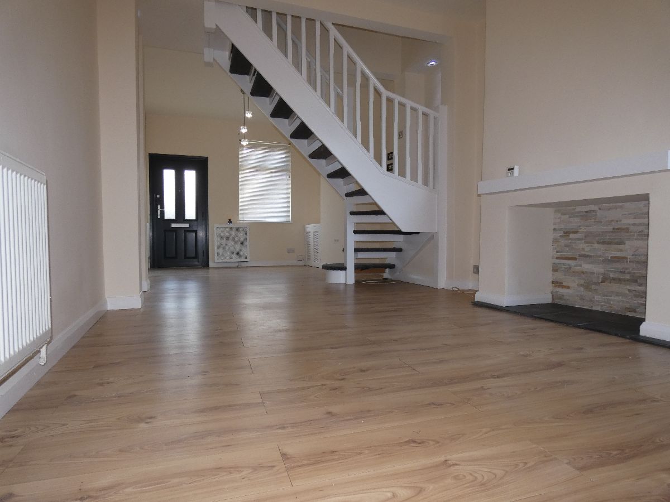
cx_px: 335
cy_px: 251
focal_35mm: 20
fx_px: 387
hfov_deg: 81.7
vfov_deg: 66.0
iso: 160
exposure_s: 1/60
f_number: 3.5
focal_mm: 3.6
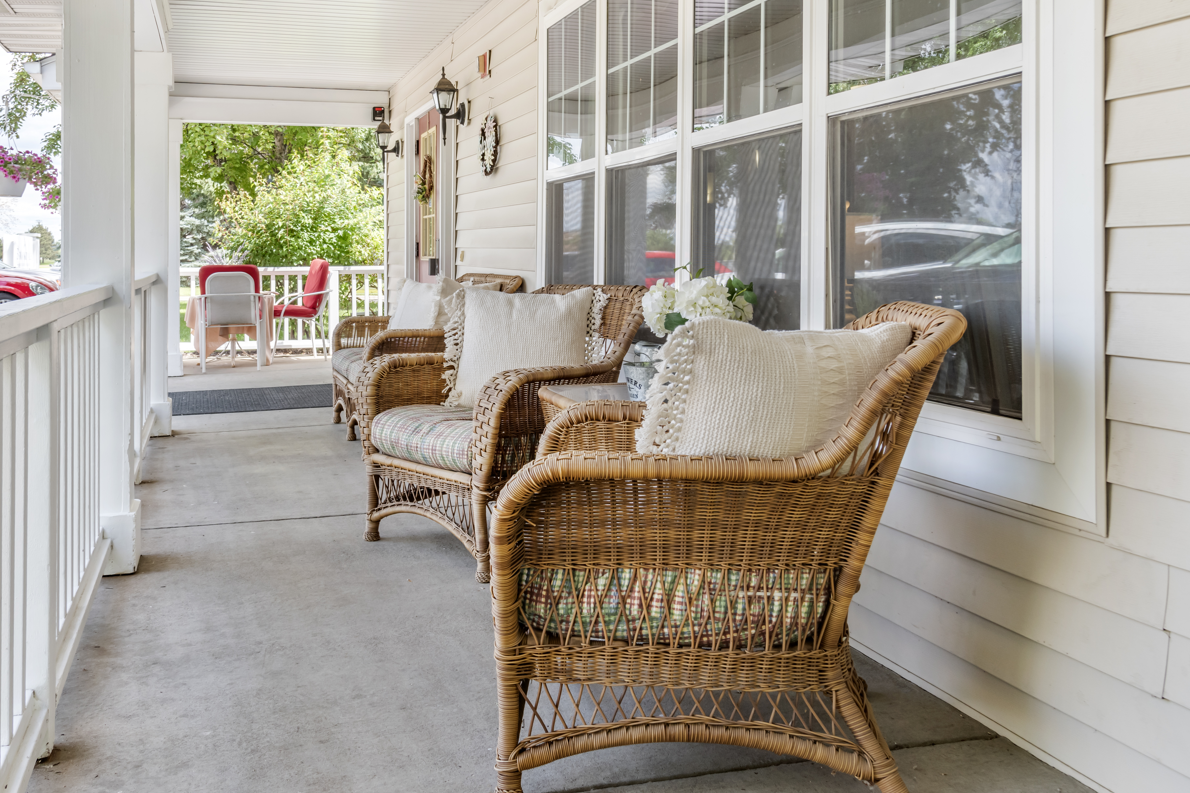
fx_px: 992
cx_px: 488
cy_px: 350
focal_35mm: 30
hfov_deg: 61.5
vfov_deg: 43.5
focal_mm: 24
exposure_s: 1/200
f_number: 10
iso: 400
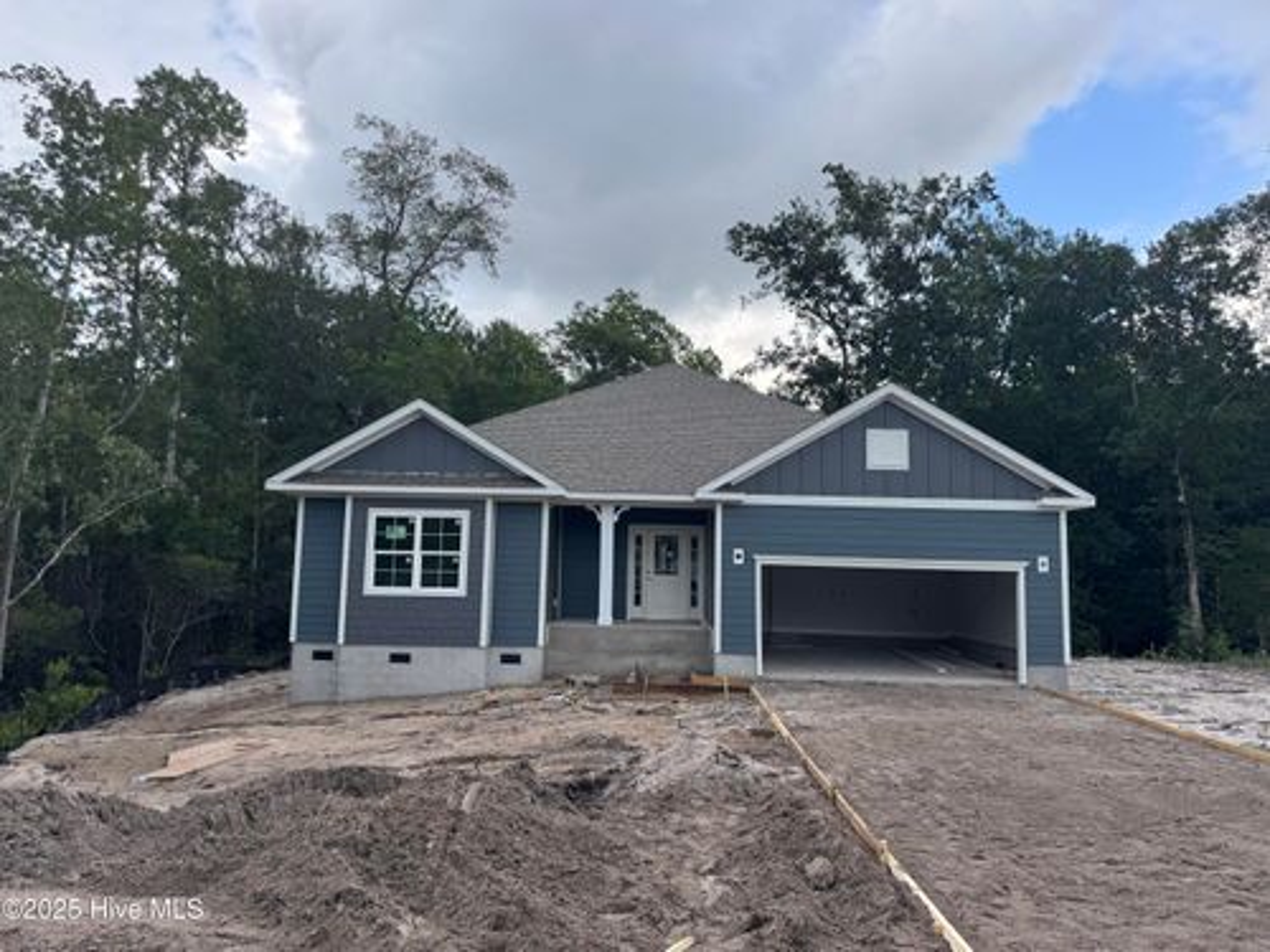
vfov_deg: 56.8
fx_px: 881
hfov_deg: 71.6
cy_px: 476
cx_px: 635
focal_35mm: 24
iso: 80
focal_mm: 6.76
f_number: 1.78
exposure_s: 1/773
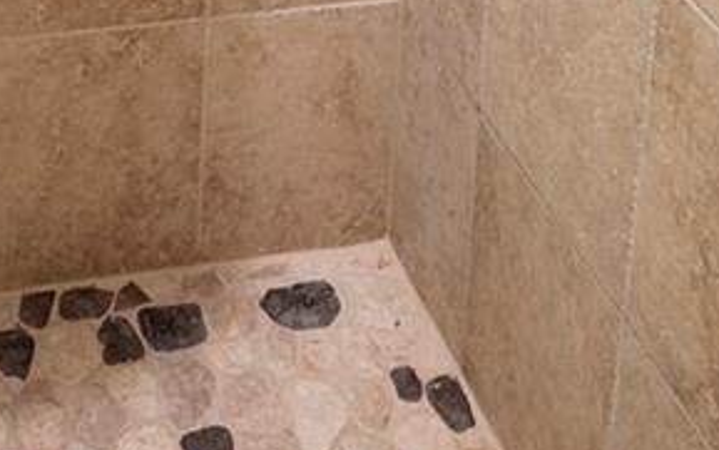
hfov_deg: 24.6
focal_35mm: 79
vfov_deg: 11.8
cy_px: -776
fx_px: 1549
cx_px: -40
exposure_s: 1/15
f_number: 4
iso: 400
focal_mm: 14
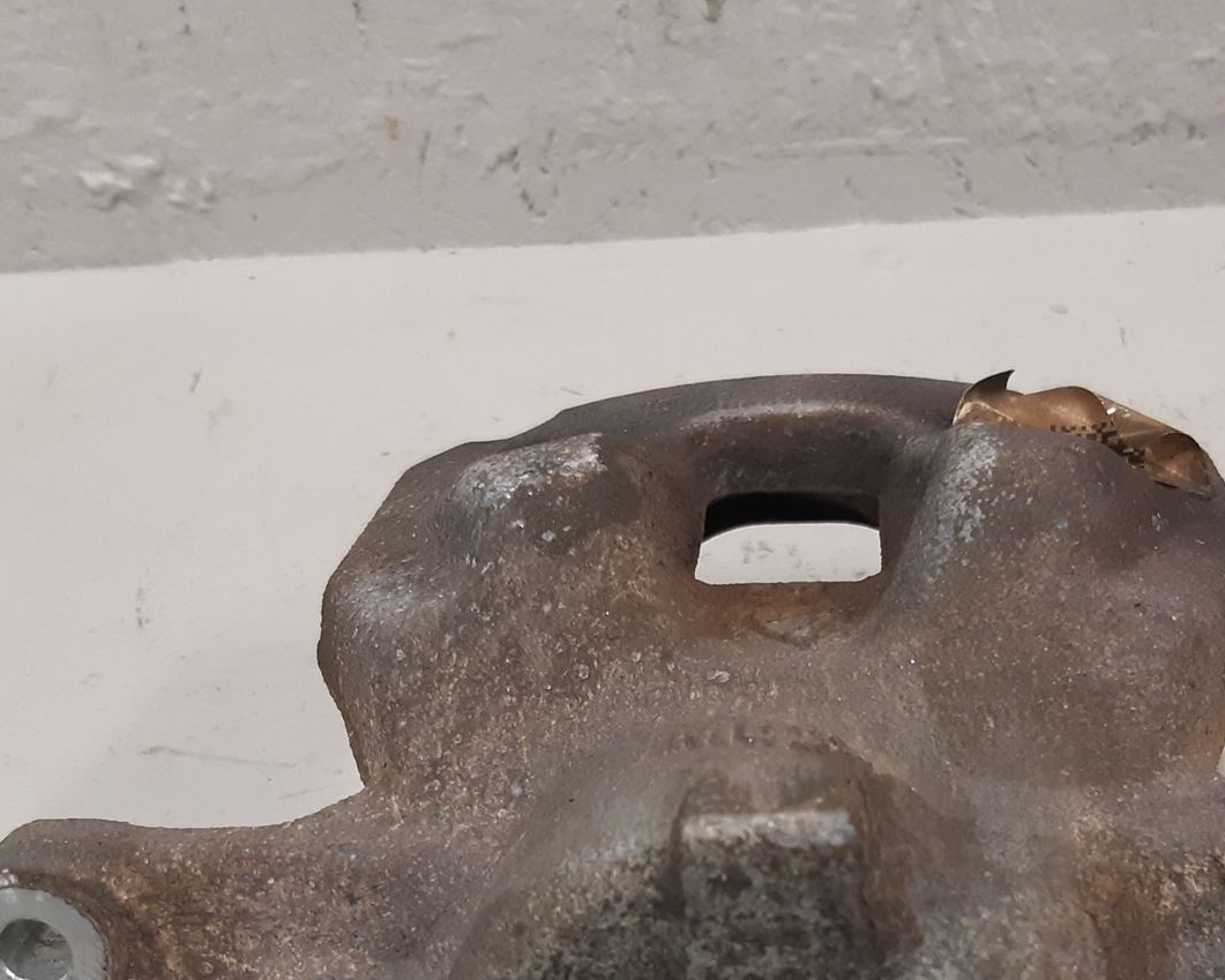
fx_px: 1777
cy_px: 823
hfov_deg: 37.8
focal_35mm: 49
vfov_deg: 29.9
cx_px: 756
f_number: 1.7
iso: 200
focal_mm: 3.93
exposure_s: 1/50
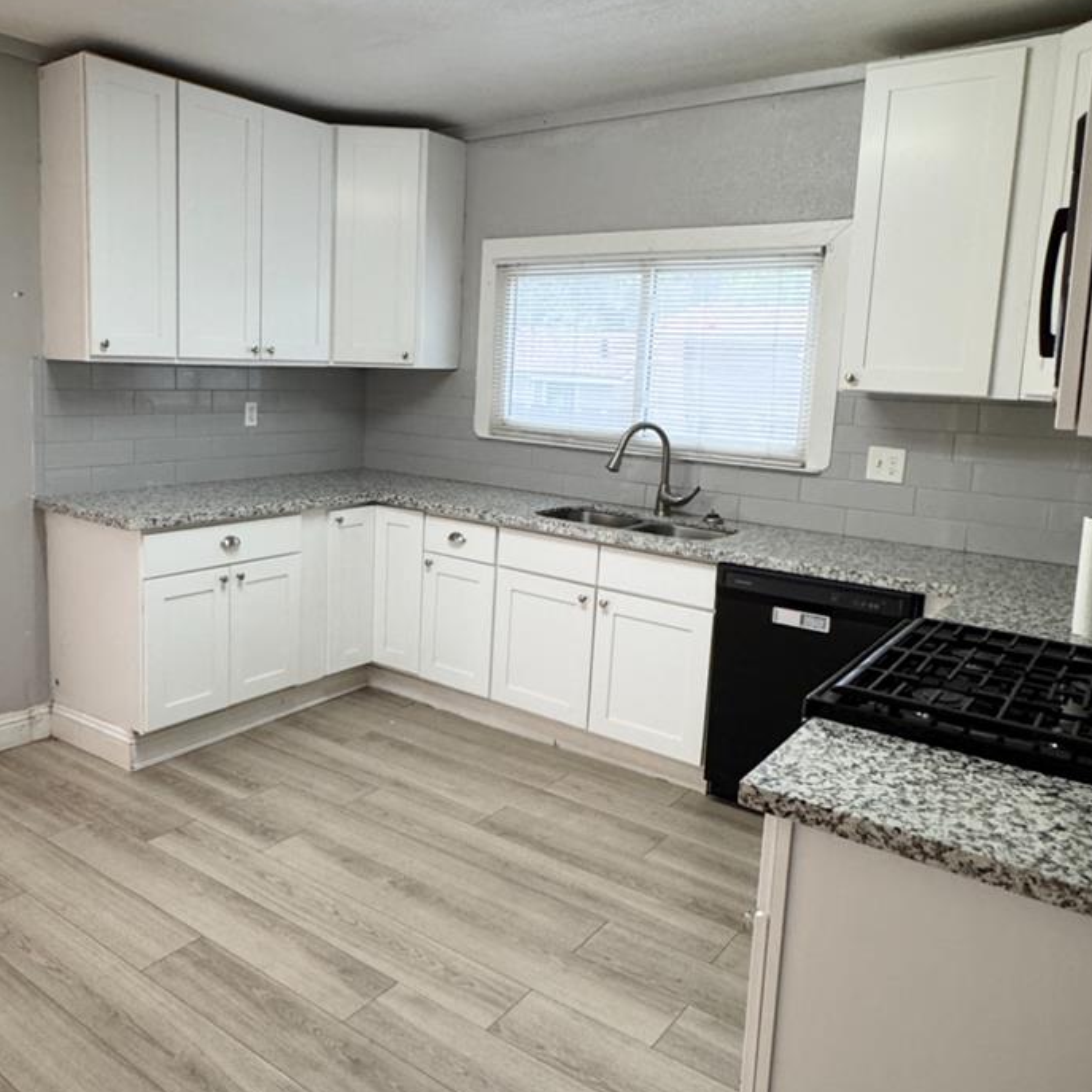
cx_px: 408
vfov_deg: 58.9
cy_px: 488
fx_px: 964
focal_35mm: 27
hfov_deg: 58.3
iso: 250
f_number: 2.2
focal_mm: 2.22
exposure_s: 1/120
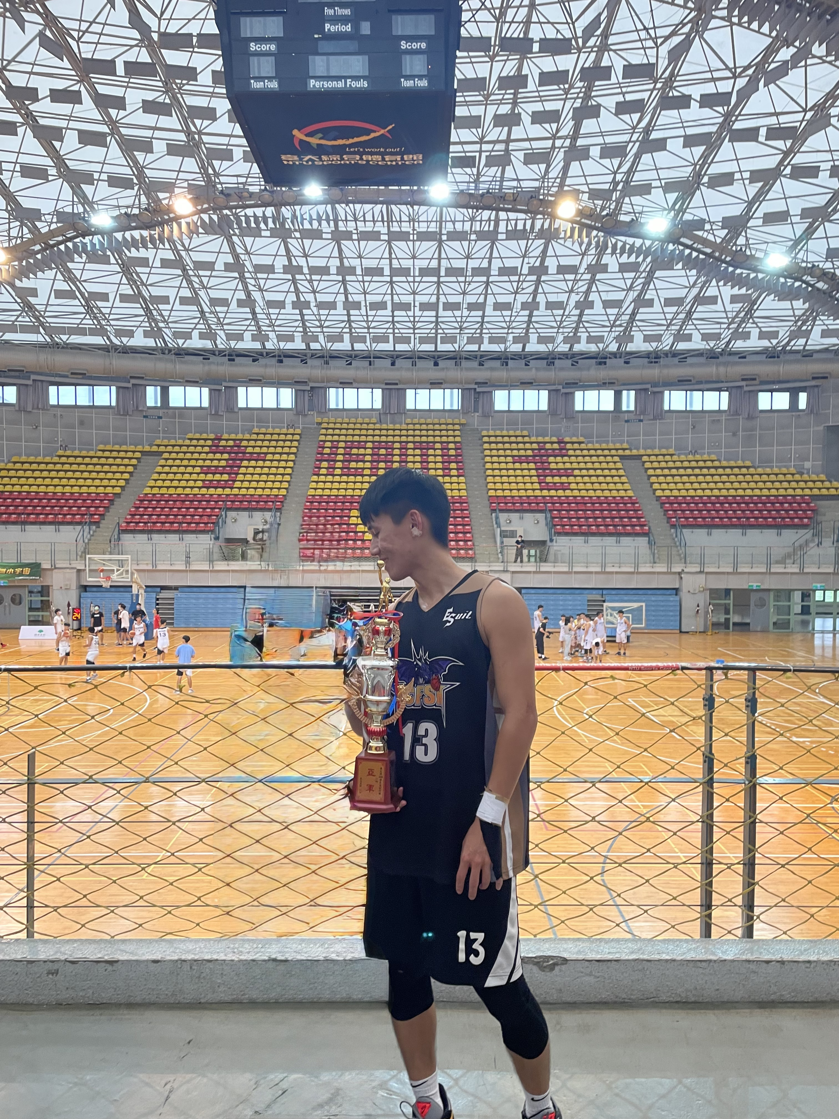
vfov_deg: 67.3
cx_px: 420
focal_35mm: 26
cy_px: 560
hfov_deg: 53.1
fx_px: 840
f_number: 1.6
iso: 100
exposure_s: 1/60
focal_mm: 4.2
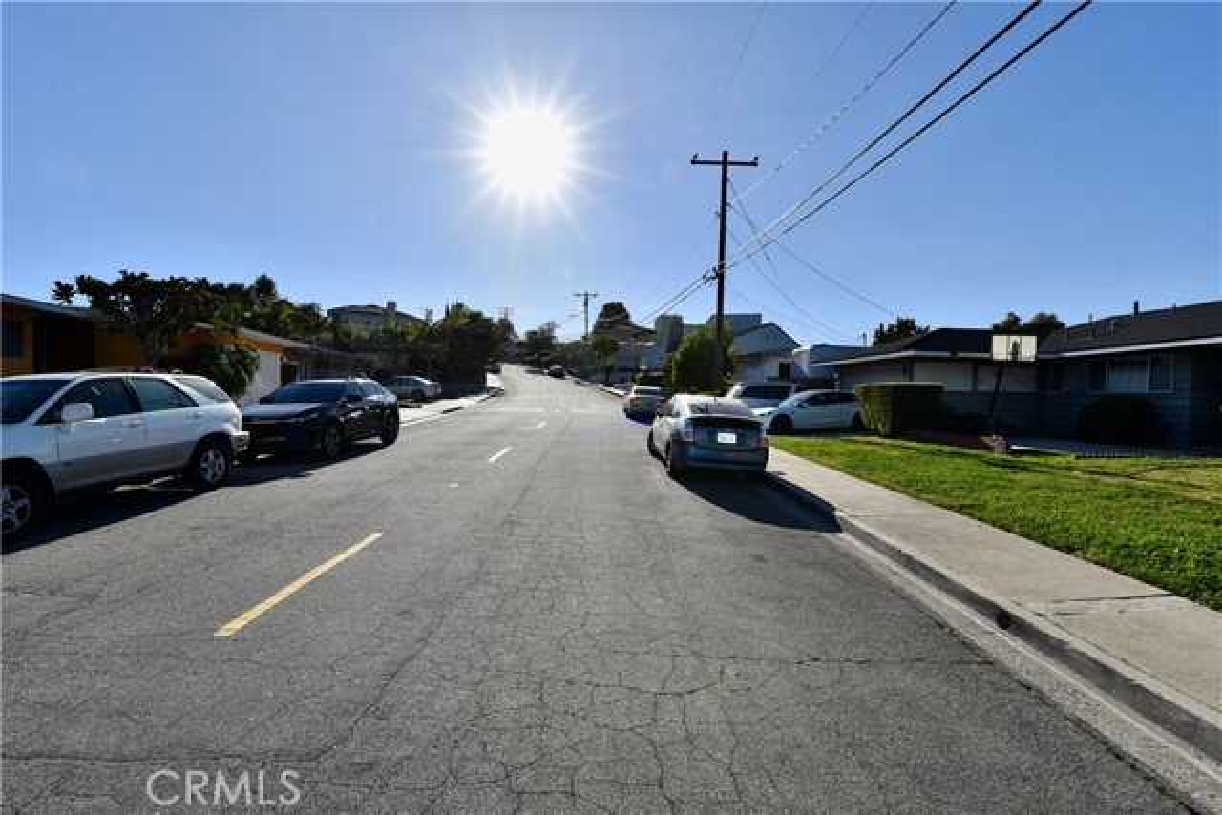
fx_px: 509
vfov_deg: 77.4
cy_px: 408
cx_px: 611
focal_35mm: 15
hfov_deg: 100.4
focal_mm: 15
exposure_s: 1/200
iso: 100
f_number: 14
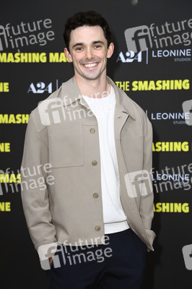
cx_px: 96
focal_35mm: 98
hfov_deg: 13.9
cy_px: 144
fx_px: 785
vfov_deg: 20.8
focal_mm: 98
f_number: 5.6
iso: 800
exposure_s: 1/250
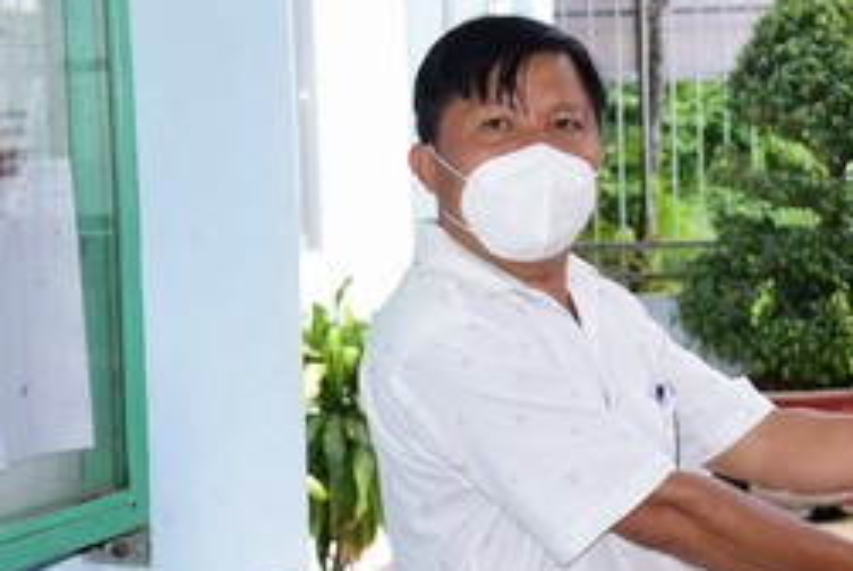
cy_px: 184
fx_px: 2823
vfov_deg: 11.5
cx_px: 1023
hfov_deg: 16.5
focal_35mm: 119
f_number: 7.1
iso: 320
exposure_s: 1/200
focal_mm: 46
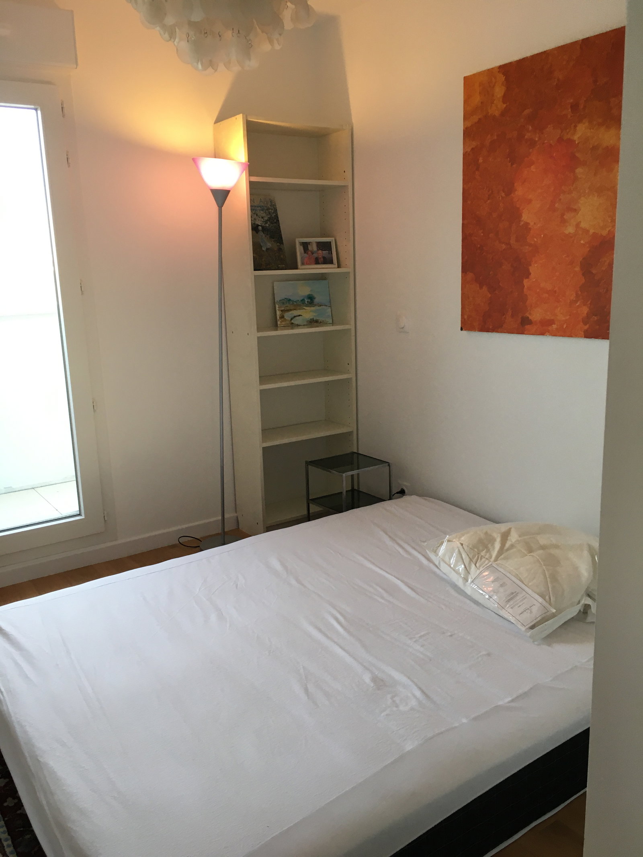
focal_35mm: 29
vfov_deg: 61.7
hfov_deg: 48.2
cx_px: 322
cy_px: 428
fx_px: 718
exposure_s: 1/33
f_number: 2.2
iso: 80
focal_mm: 4.15
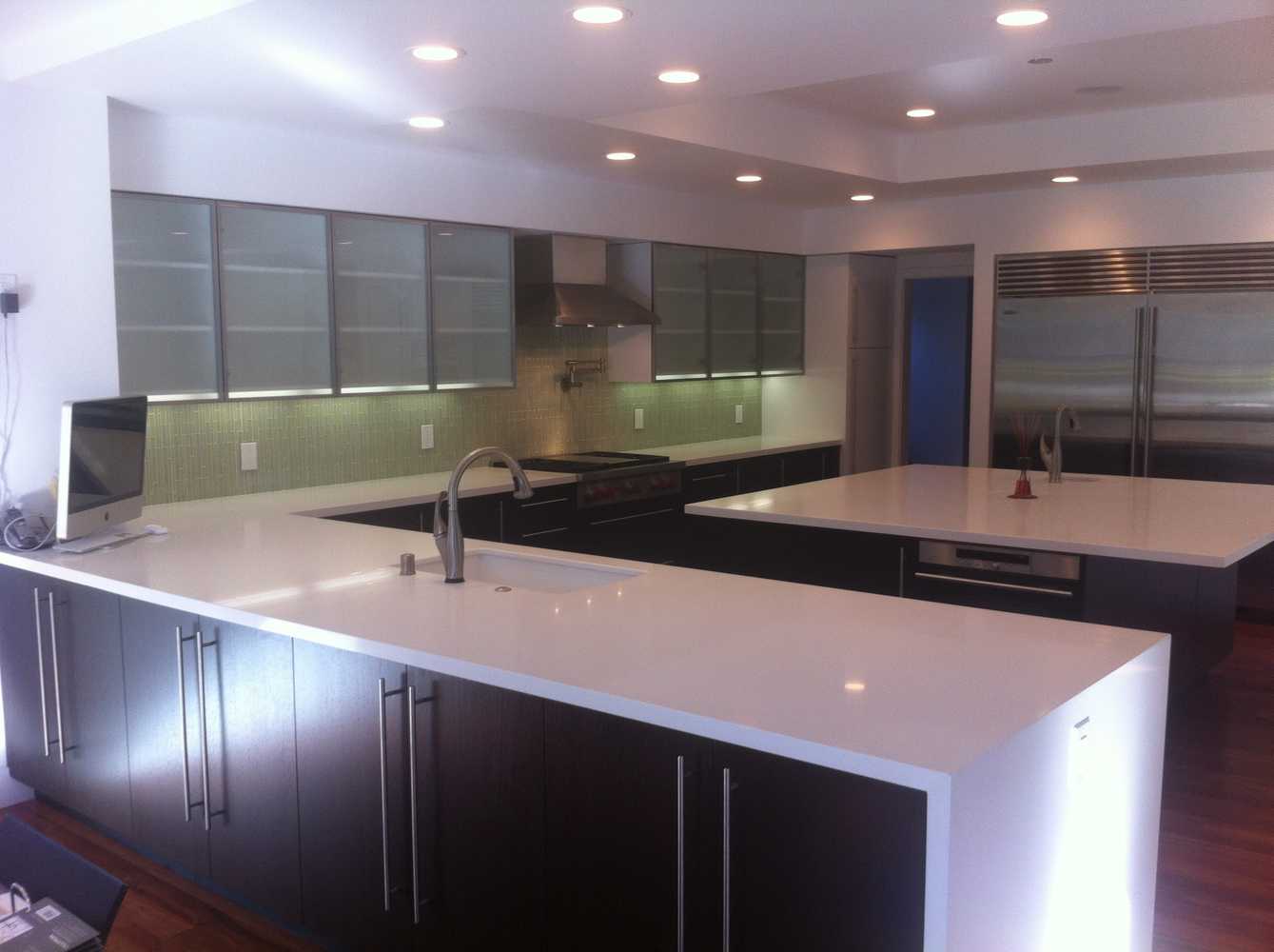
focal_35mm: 35
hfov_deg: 52.7
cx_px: 637
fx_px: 1286
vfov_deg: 40.6
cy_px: 476
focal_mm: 3.85
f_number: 2.8
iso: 80
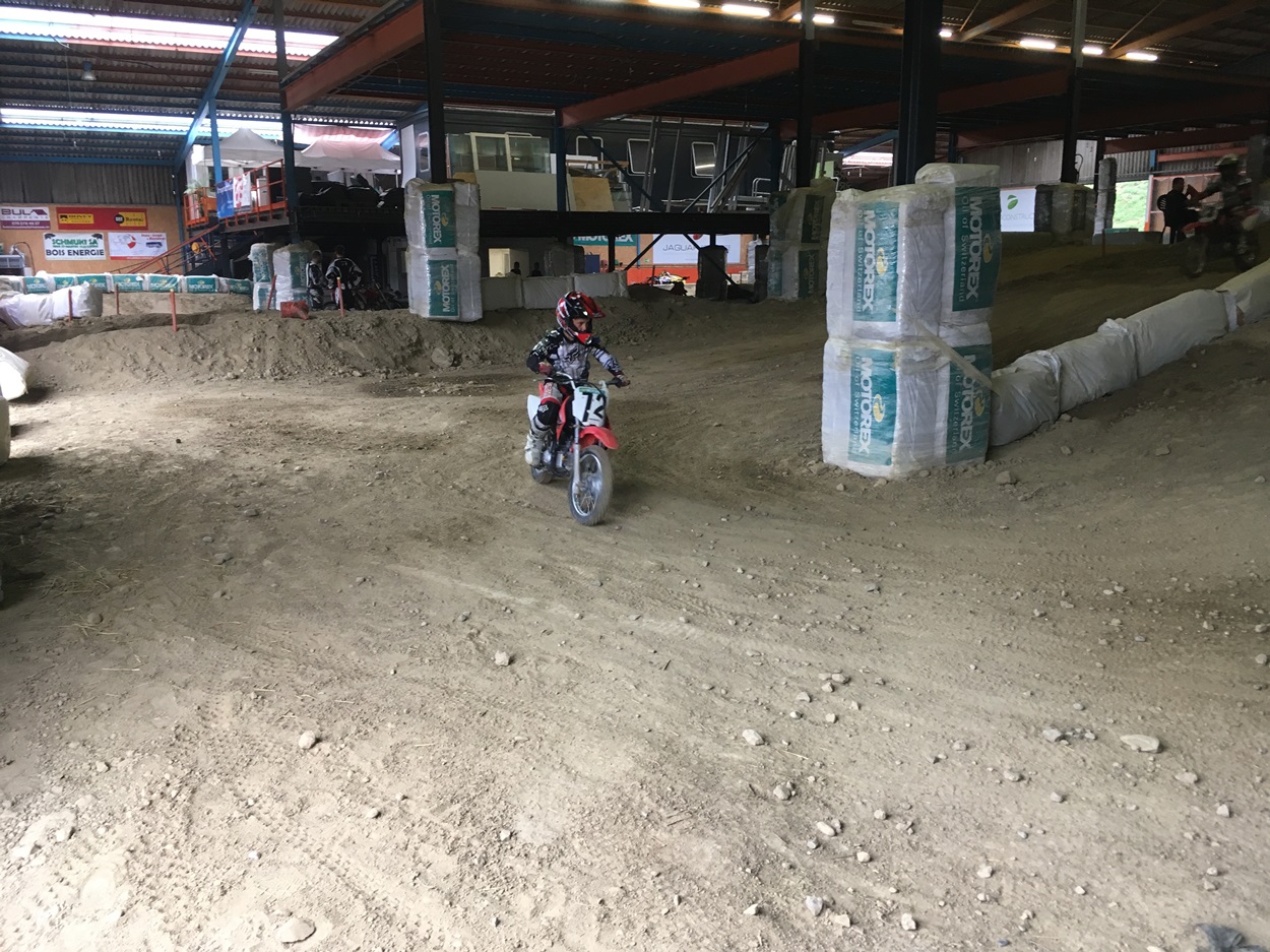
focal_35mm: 29
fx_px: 1064
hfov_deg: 61.7
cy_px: 476
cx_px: 635
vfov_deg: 48.2
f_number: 2.2
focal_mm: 4.15
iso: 100
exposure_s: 1/33
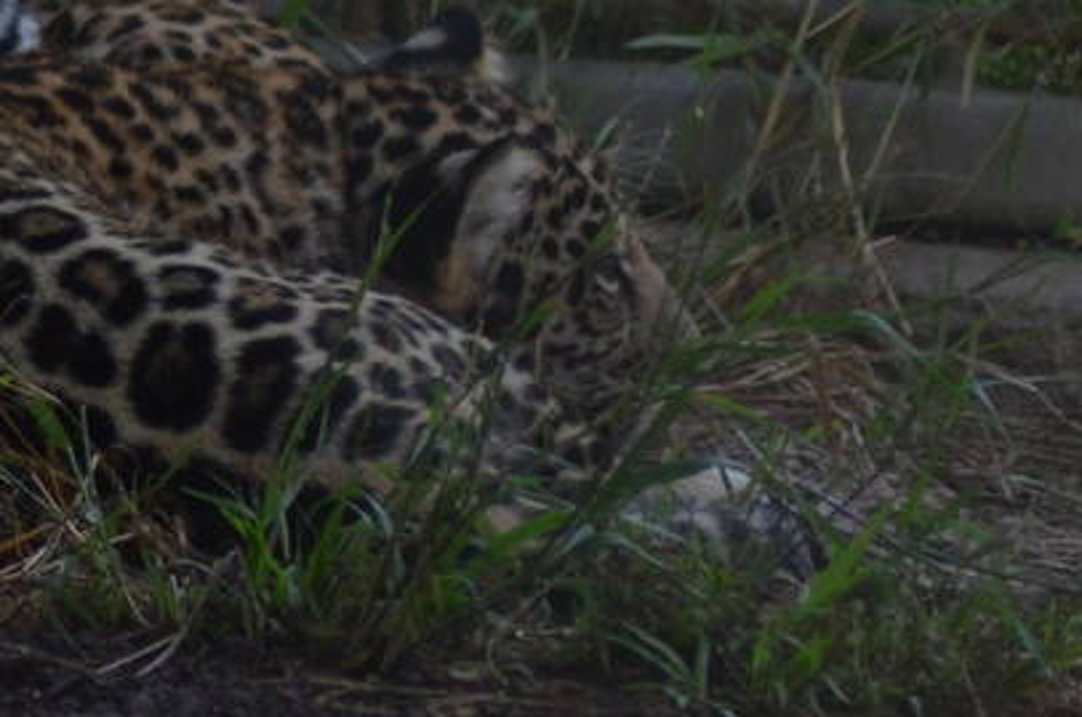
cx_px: 149
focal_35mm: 1302
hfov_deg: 1.6
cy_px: 219
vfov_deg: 1.1
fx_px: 39055
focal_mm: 220
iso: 500
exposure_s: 1/1000
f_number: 4.8
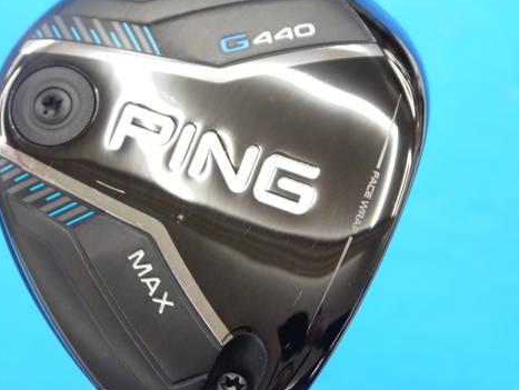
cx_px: 188
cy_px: 189
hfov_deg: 17.1
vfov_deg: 12.9
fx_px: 1726
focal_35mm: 115
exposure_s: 1/60
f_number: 5.6
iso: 800
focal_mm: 42
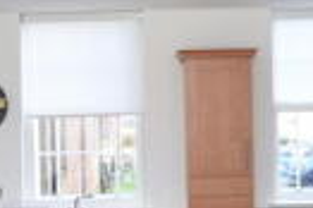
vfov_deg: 18.1
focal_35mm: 75
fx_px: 651
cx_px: 152
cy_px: 118
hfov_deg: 27.0
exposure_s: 1/60
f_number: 4
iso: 450
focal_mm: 10
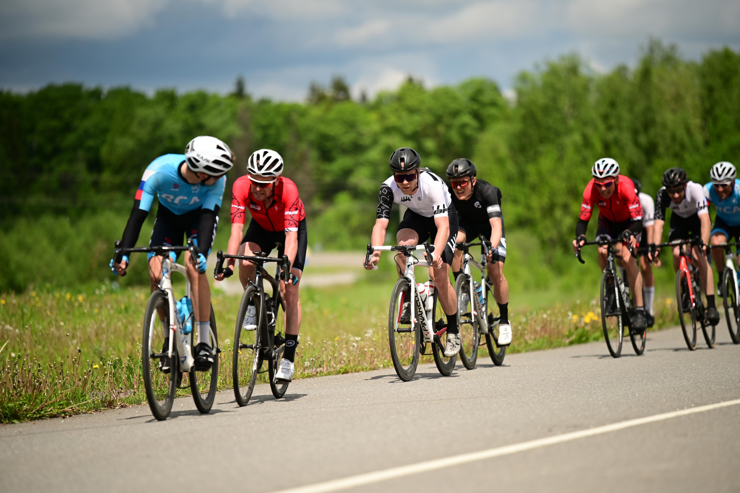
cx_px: 370
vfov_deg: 6.9
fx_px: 4109
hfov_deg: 10.3
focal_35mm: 200
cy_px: 246
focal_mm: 200
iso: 160
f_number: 2.8
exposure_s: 1/3200
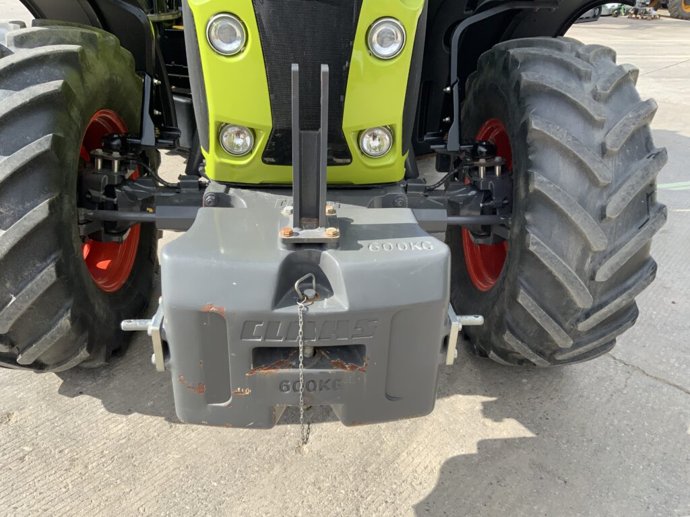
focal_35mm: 29
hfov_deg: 61.7
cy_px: 258
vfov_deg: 48.2
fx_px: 578
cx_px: 345
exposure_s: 1/627
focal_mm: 3
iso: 16
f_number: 1.8
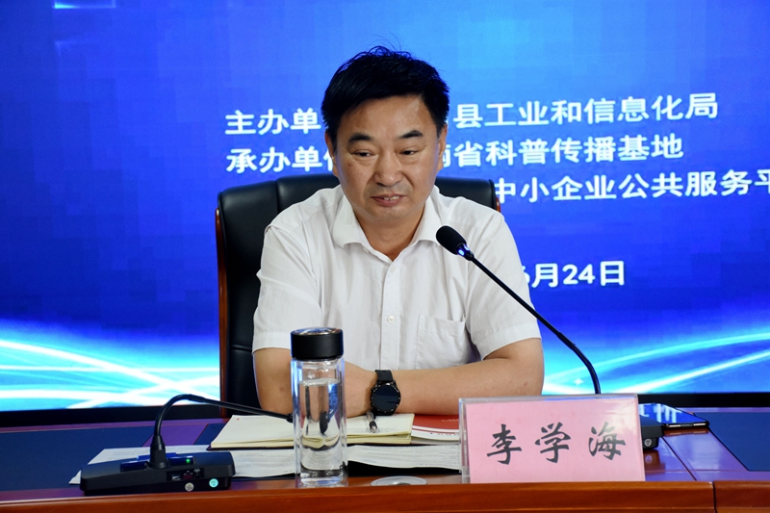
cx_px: 385
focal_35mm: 72
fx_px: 1540
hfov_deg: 28.1
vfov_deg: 18.9
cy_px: 256
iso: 1100
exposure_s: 1/80
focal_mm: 48
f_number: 4.5
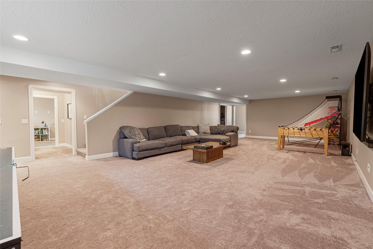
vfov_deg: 73.8
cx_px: 186
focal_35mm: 16
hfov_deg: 96.7
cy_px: 124
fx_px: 166
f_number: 9
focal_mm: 16
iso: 1600
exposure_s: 1/10
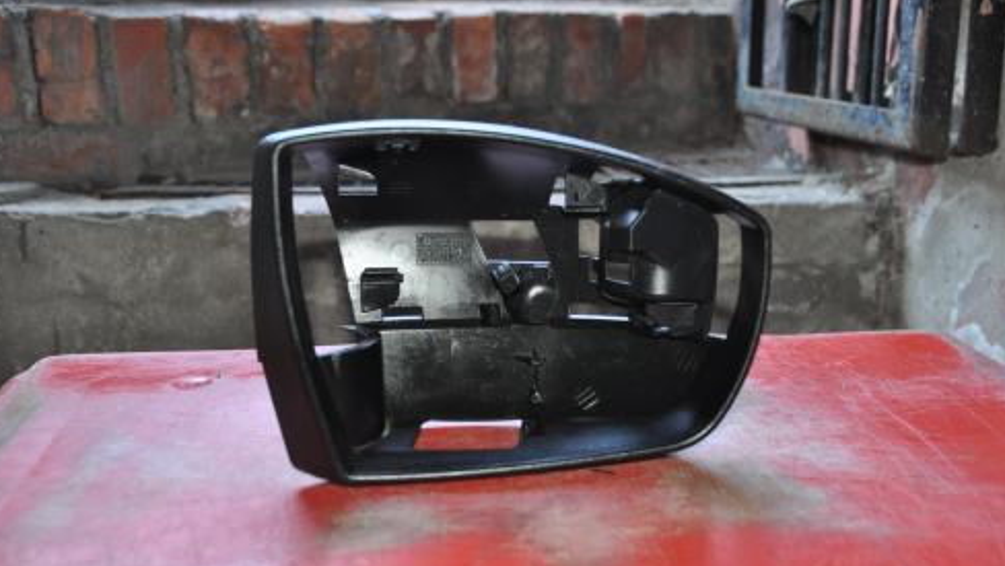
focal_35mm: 45
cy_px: 259
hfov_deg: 45.5
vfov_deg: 26.6
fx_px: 1200
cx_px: 500
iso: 800
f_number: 4
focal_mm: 28
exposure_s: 1/60
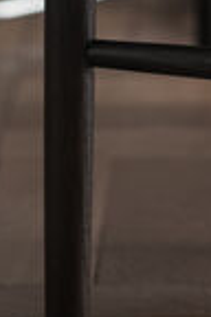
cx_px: 463
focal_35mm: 590
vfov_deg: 3.4
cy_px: -559
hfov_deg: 2.3
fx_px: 5187
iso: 250
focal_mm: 85
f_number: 1.8
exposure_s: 1/125
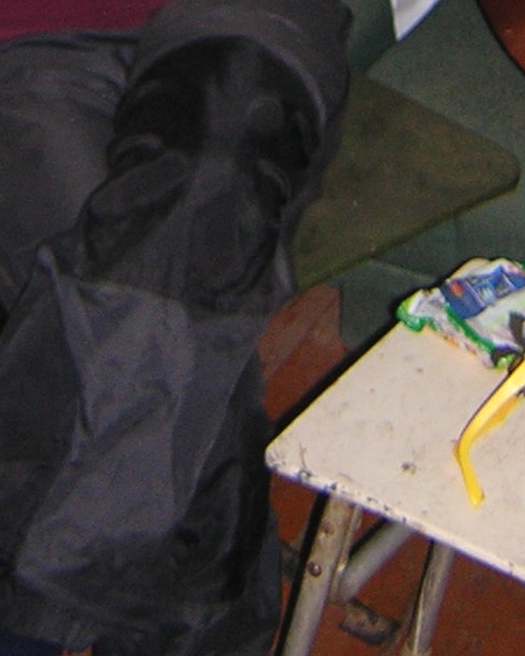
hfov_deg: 15.4
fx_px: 1941
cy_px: -100
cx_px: 209
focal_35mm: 100
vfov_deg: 18.3
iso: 185
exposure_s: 1/60.1
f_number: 2.6
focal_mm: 4.7
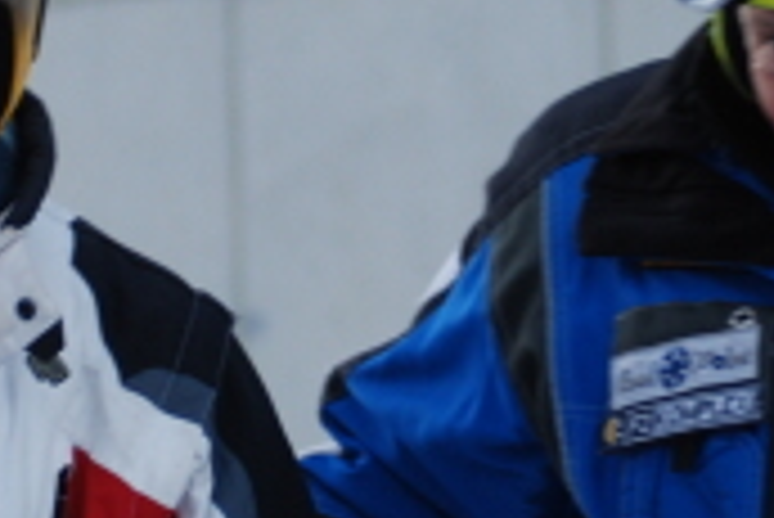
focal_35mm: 327
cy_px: 149
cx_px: 328
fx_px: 7036
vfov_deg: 4.2
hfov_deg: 6.3
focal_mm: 78
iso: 400
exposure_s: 1/100
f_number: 4.2
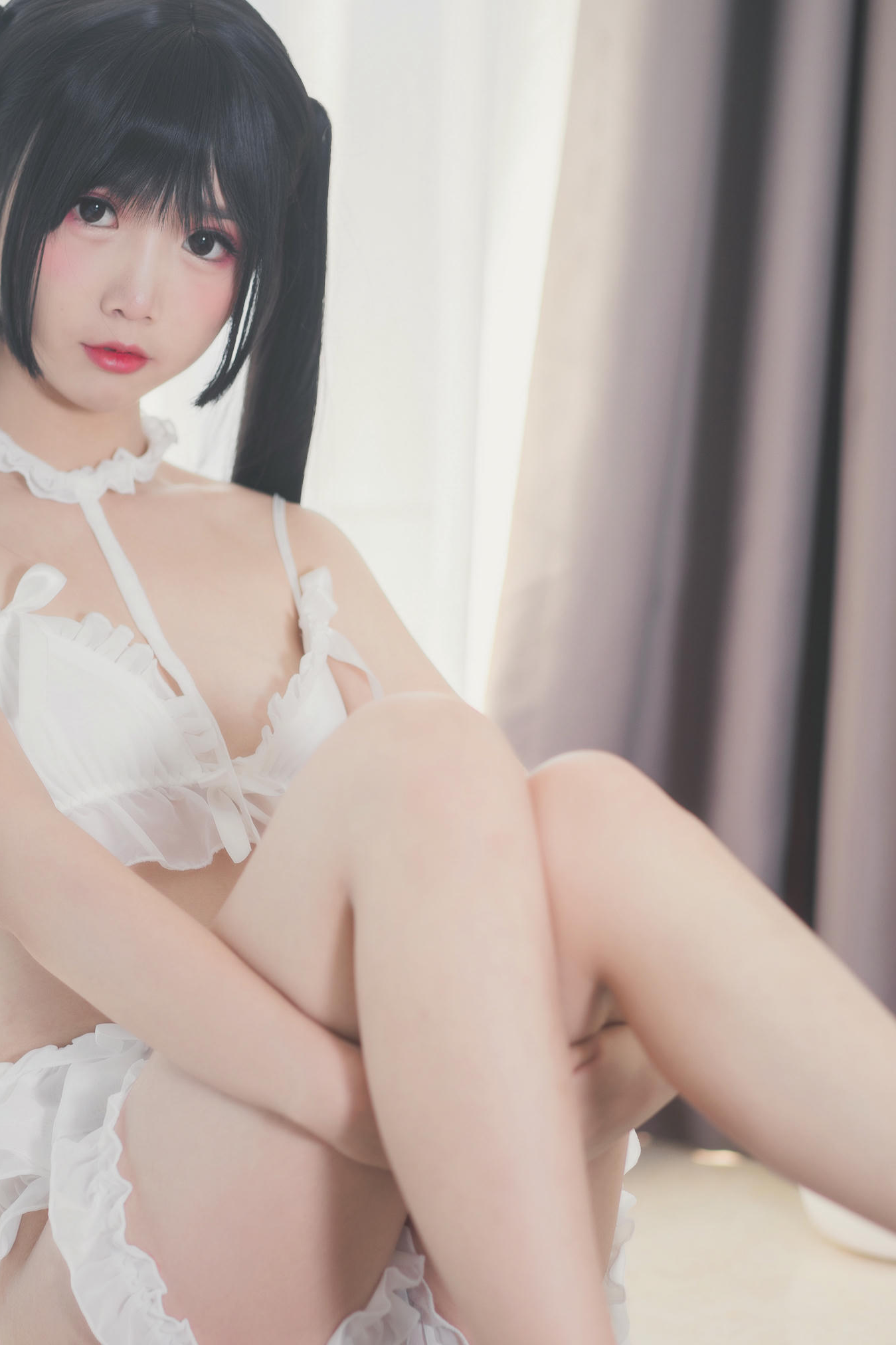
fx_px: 4704
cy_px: 869
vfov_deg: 16.2
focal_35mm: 126
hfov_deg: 10.9
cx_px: 370
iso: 125
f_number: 2.5
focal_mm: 85
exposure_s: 1/100
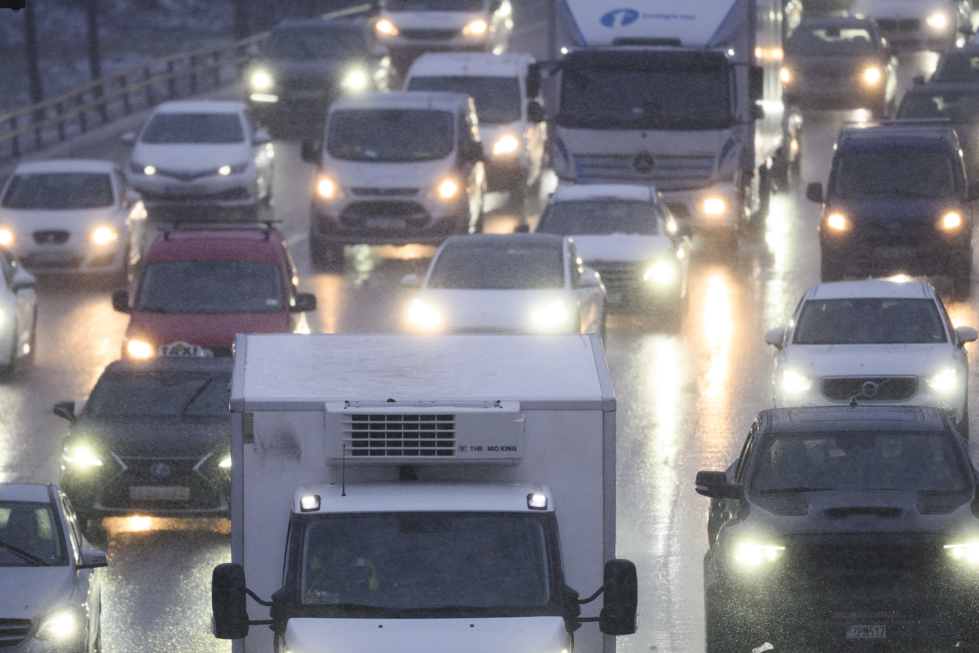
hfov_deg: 4.1
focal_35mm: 501
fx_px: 13623
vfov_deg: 2.7
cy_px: 439
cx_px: 456
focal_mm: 340
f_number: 4
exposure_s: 1/400
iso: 1250
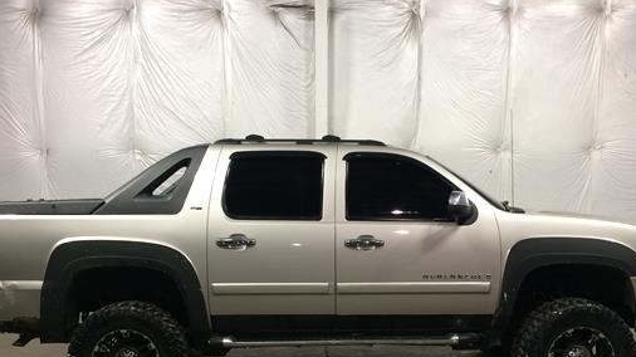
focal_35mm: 40
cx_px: 321
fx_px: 674
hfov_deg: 50.5
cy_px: 270
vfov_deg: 29.2
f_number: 2.2
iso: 64
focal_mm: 4.15
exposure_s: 1/30
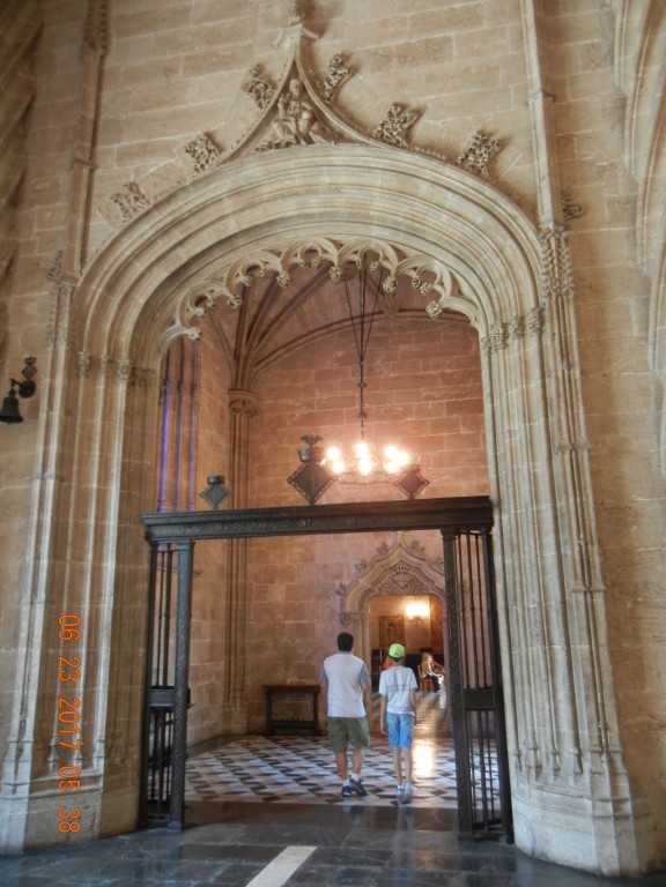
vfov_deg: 60.0
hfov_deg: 46.8
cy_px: 444
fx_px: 770
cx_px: 333
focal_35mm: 30
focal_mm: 5.4
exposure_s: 1/15.3
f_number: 3.5
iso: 400
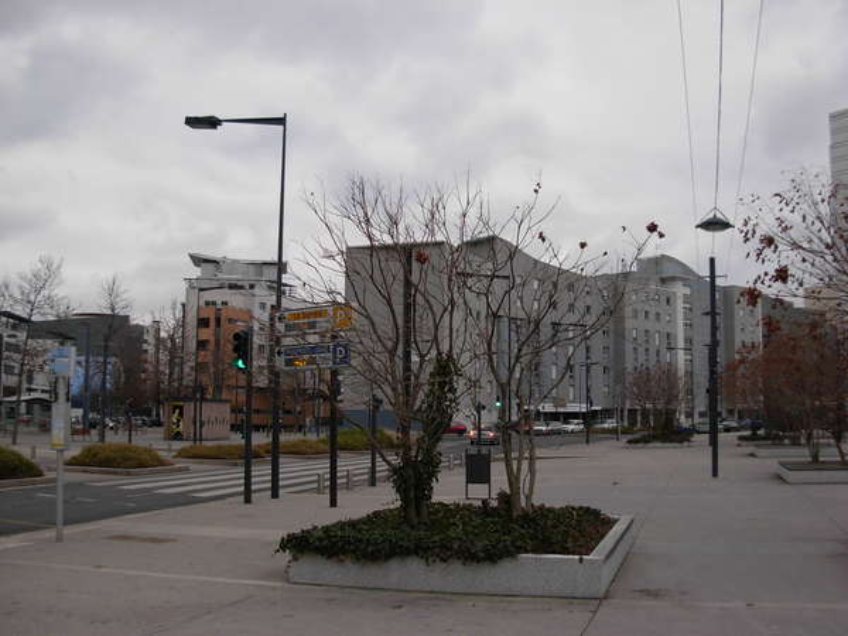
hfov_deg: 49.0
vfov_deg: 37.7
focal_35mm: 38
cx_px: 424
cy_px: 318
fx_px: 931
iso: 79
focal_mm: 6.3
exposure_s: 1/124
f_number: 2.9
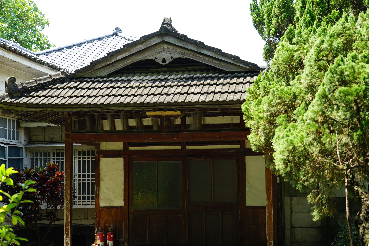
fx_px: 646
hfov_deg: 31.9
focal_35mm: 63
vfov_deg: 21.6
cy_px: 131
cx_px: 181
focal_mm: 59
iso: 100
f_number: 6.3
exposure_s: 1/60
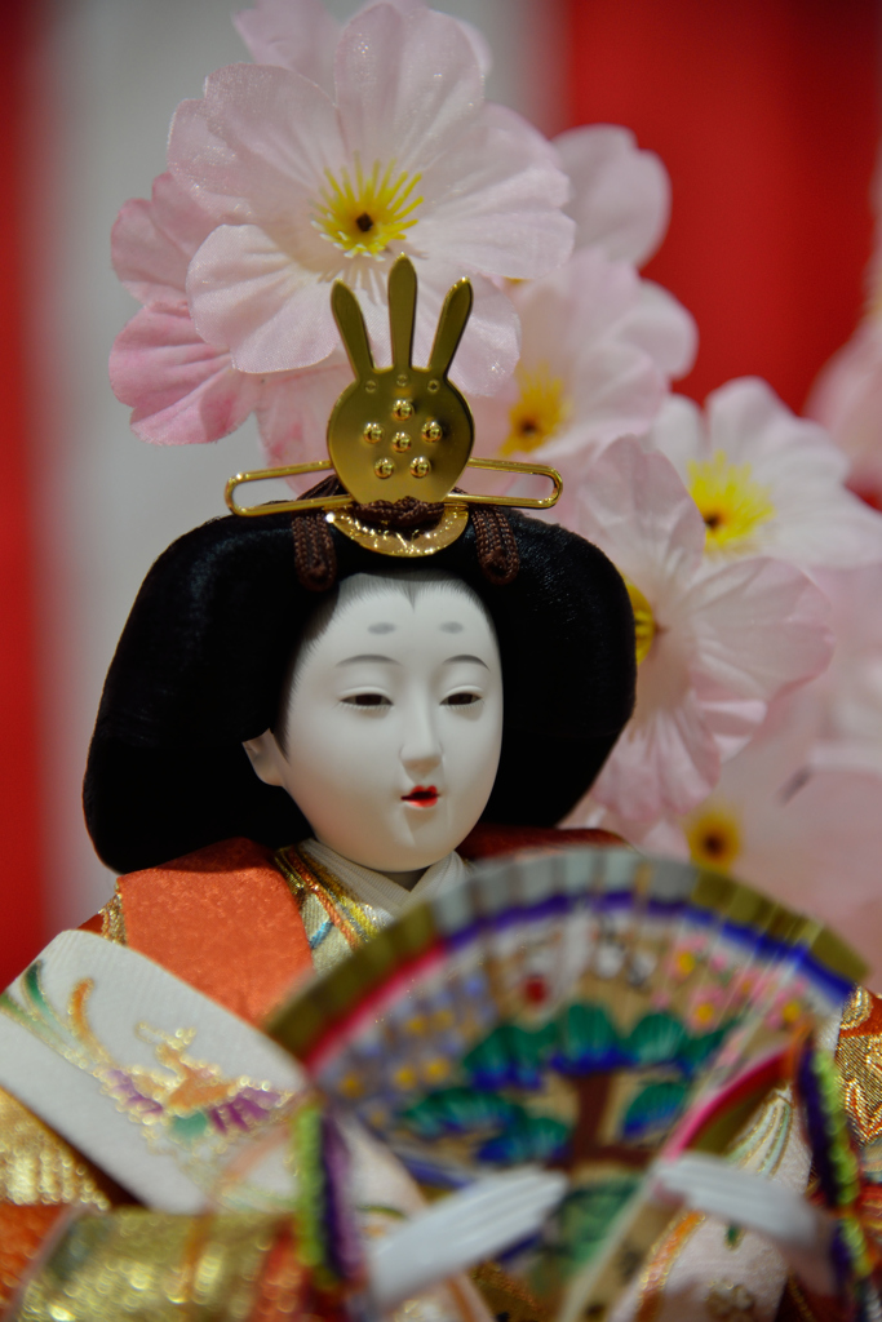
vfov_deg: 17.1
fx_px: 4408
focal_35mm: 120
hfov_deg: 11.4
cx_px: 441
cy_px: 661
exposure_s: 1/125
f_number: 4
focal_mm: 120
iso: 500
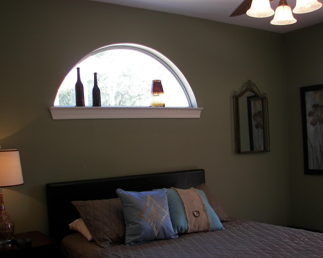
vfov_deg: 36.5
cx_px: 164
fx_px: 392
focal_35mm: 41
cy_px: 138
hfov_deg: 44.8
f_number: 2.8
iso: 50
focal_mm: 6
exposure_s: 1/30
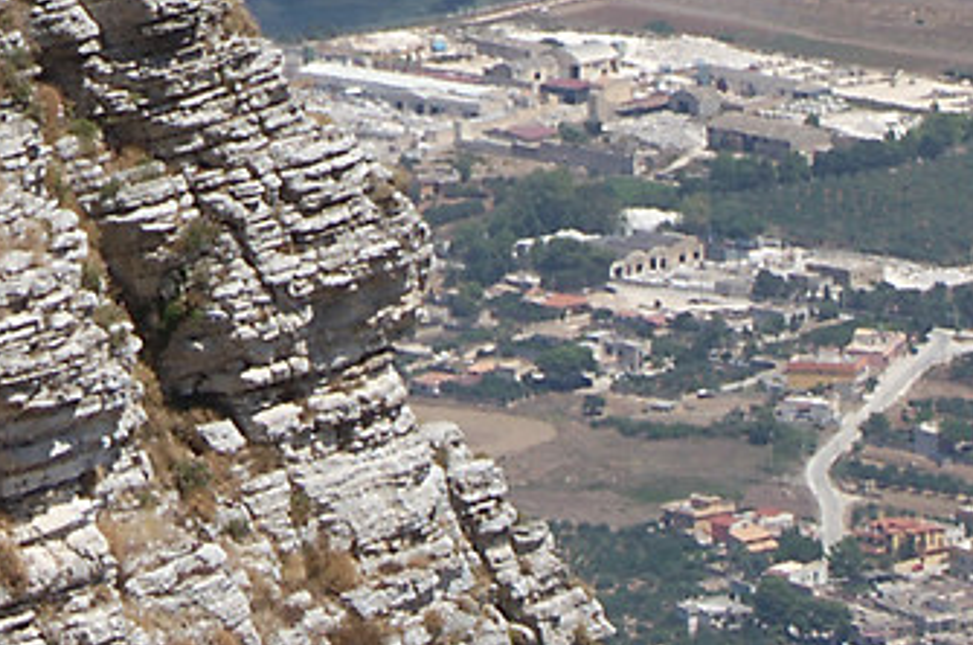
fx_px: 12355
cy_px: -1384
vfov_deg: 2.9
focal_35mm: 458
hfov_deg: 4.5
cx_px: -459
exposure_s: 1/80
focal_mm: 42.5
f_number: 8
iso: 100
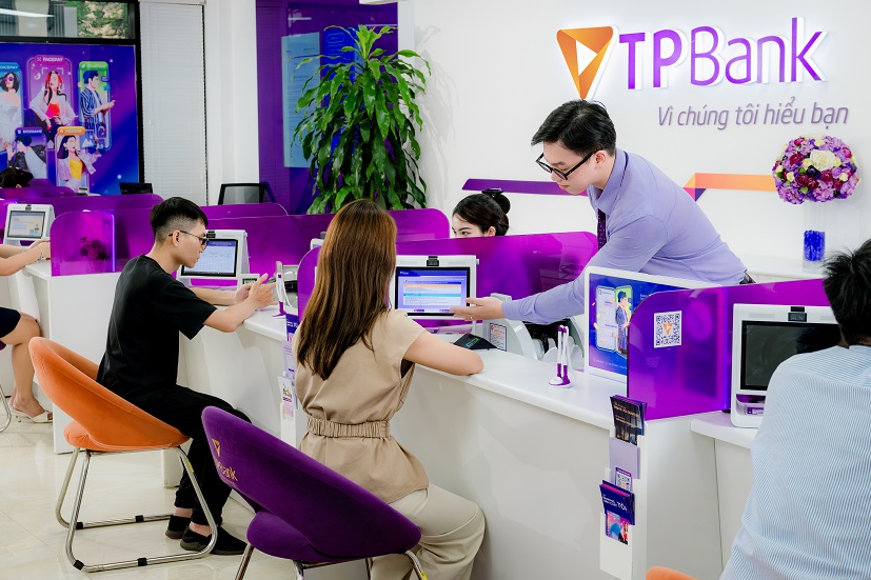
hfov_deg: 38.1
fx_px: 1258
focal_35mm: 52
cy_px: 256
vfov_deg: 26.0
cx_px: 355
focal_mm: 43
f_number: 6.3
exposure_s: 1/160
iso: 1250
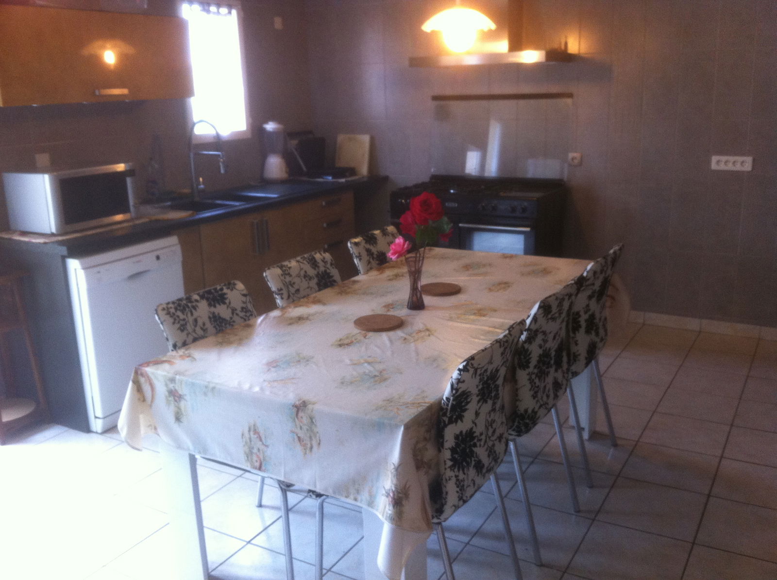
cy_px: 290
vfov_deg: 40.6
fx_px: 784
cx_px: 388
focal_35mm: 35
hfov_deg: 52.7
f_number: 2.8
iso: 125
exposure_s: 1/15
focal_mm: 3.85
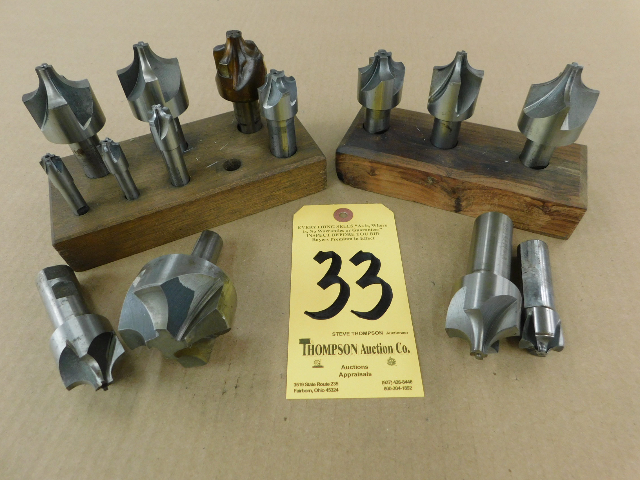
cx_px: 320
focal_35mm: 23
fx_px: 425
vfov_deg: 58.9
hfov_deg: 73.9
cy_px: 240
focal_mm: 4
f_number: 3
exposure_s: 1/30
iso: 200
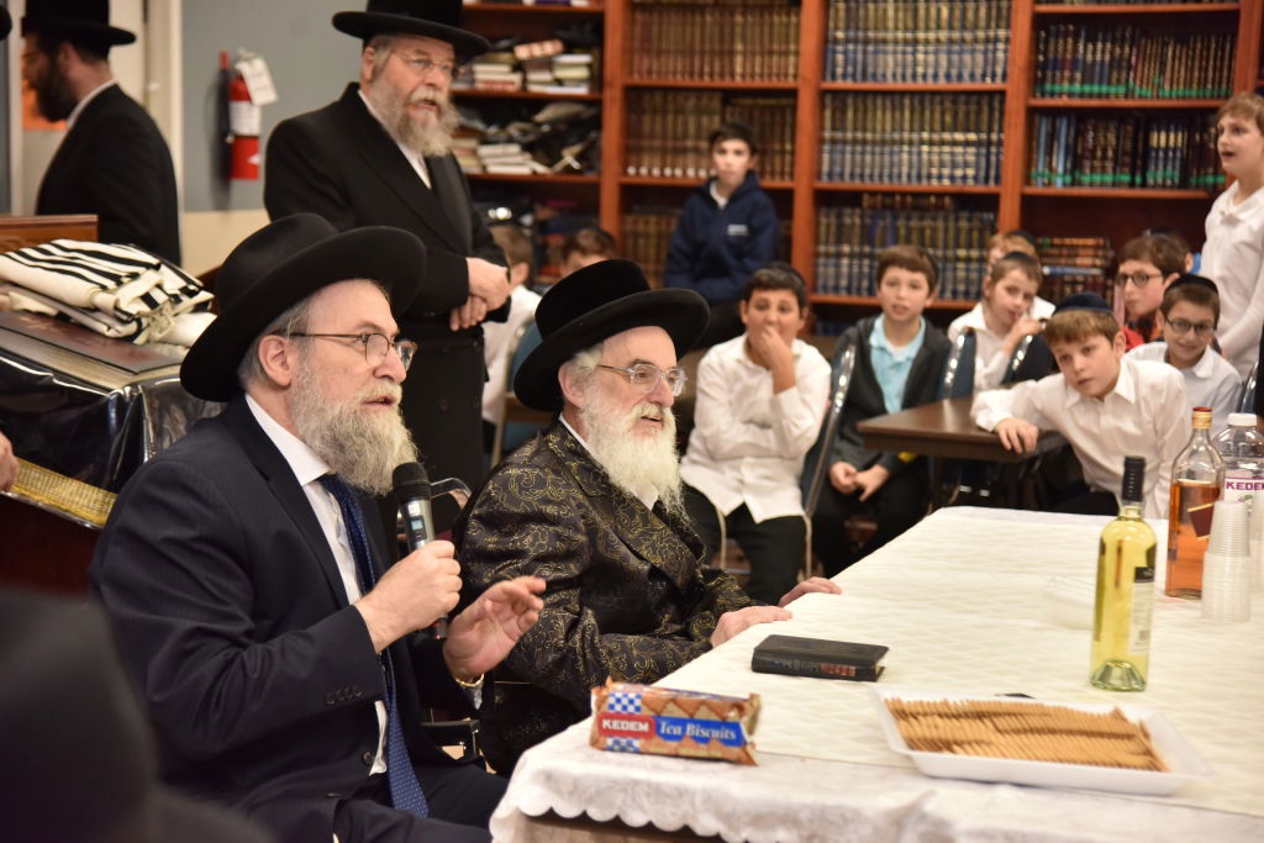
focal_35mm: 78
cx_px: 632
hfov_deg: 26.0
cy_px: 422
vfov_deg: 17.5
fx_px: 2739
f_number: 4
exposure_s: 1/160
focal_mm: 78
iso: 1250
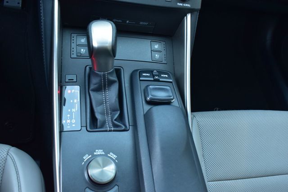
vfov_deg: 38.3
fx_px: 276
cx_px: 144
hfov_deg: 55.1
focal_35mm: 34
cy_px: 96
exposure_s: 1/15
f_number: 6.3
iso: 640
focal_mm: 23
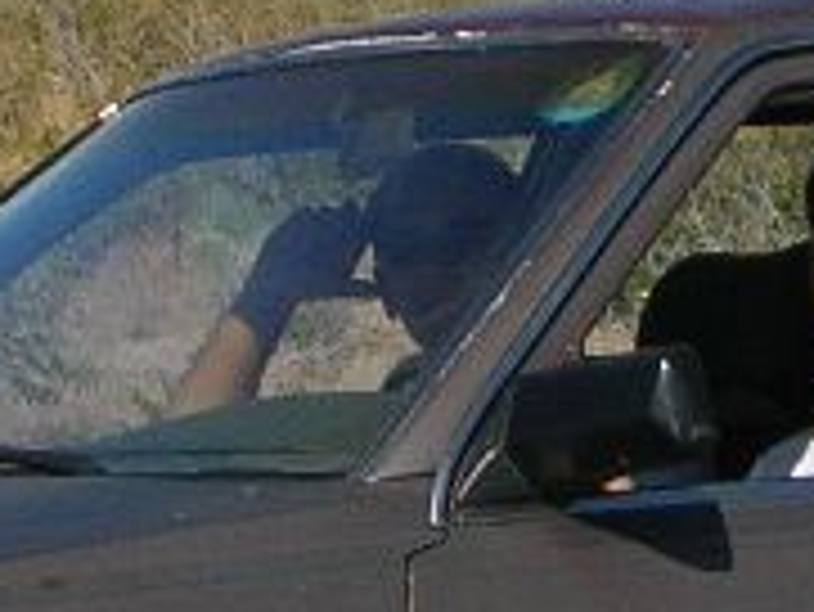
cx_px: 720
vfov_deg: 3.6
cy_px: 207
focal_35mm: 410
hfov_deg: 4.8
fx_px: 9648
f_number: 3.7
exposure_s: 1/1082
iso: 50
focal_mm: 10.9
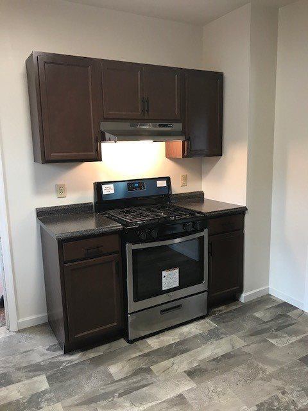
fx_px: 332
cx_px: 154
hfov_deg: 49.7
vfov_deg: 63.4
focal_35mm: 28
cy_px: 206
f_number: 1.8
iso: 40
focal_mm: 3.99
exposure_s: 1/15
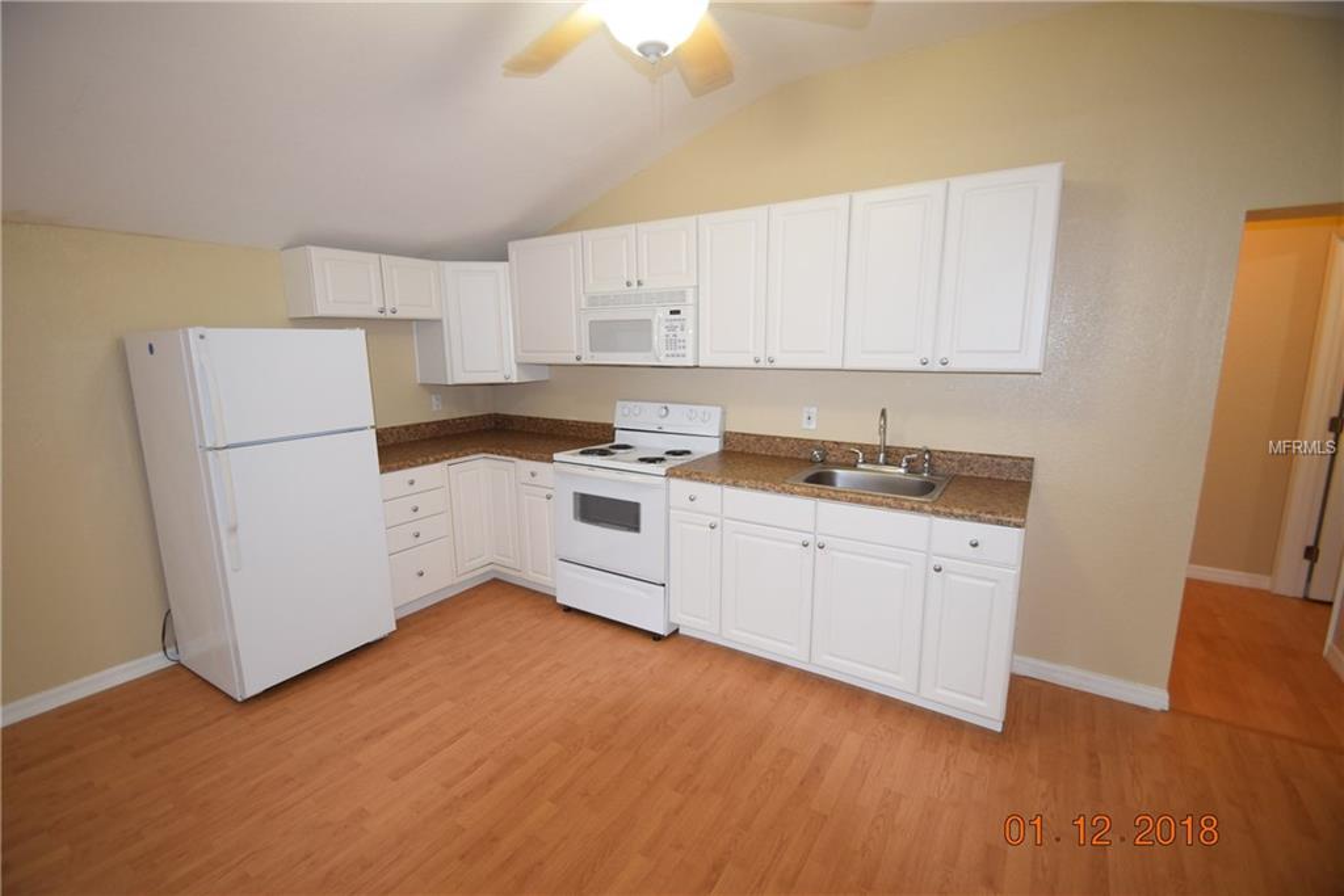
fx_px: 560
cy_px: 448
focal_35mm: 15
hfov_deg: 100.4
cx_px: 672
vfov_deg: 77.3
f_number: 4.5
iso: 800
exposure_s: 1/80
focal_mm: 10
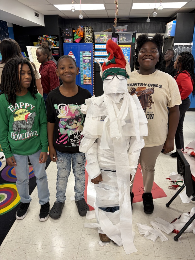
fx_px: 195
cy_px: 130
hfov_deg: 53.1
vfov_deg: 67.3
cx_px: 98
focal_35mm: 26
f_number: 1.6
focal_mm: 5.96
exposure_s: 1/60
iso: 80
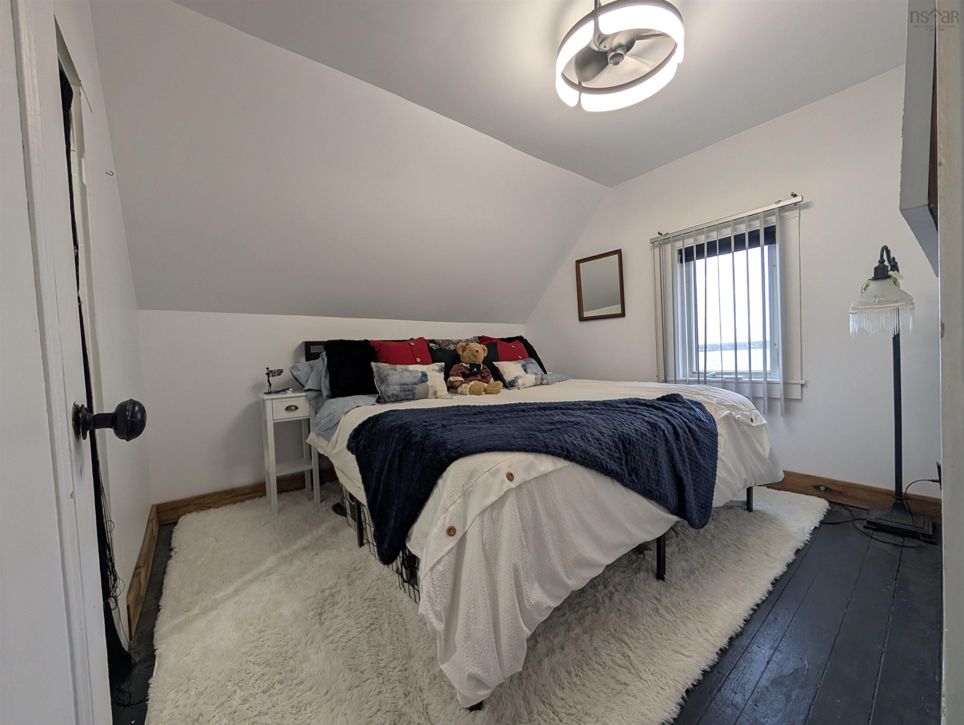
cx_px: 482
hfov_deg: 110.5
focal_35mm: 12
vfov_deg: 94.6
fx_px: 335
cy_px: 362
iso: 127
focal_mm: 2.02
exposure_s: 1/124
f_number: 1.7
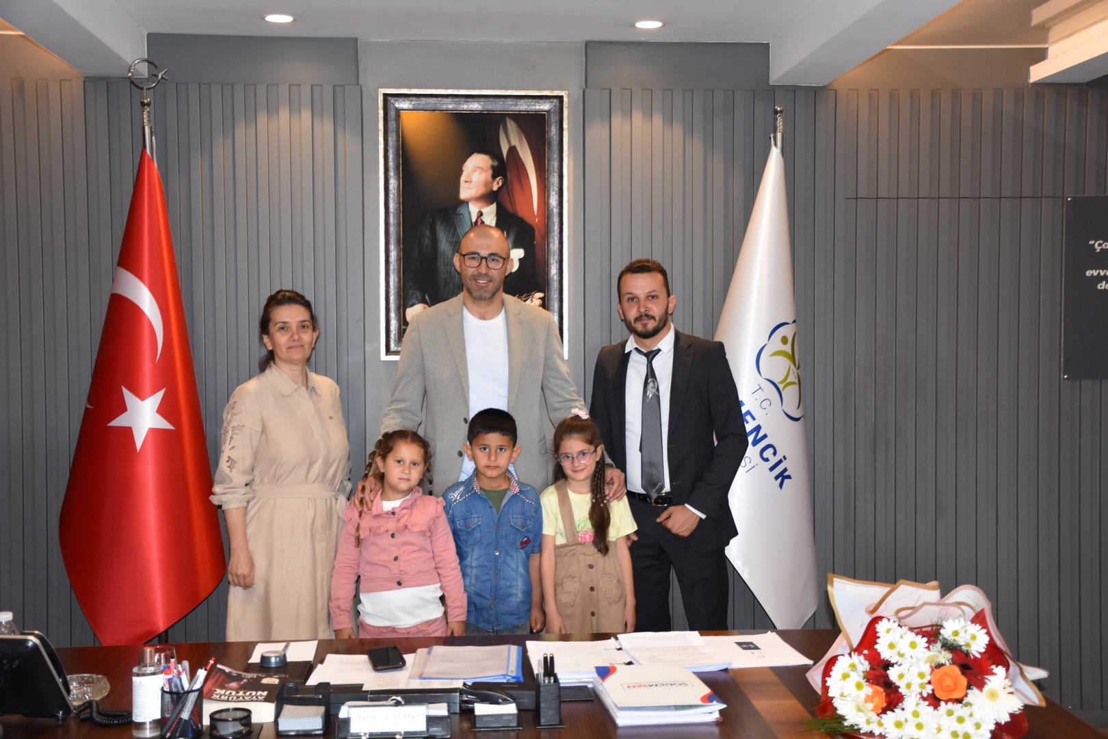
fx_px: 1385
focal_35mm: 45
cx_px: 554
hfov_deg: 43.6
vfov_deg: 29.9
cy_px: 370
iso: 640
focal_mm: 30
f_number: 4
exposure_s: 1/60
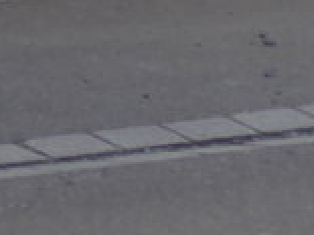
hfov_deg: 3.1
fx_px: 5629
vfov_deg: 2.3
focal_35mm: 621
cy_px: -648
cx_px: -885
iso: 100
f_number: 4.4
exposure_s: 1/80
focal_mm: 16
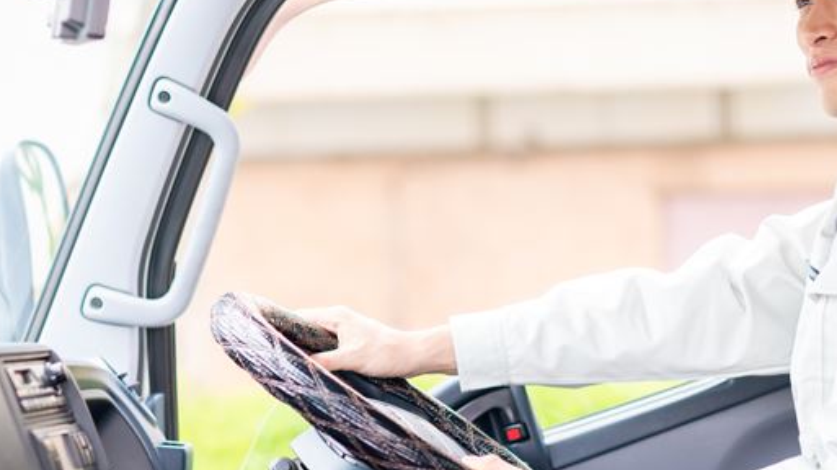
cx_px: 550
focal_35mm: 125
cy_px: 214
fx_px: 2773
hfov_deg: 17.1
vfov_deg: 9.7
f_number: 2.8
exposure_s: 1/320
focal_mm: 85
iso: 320
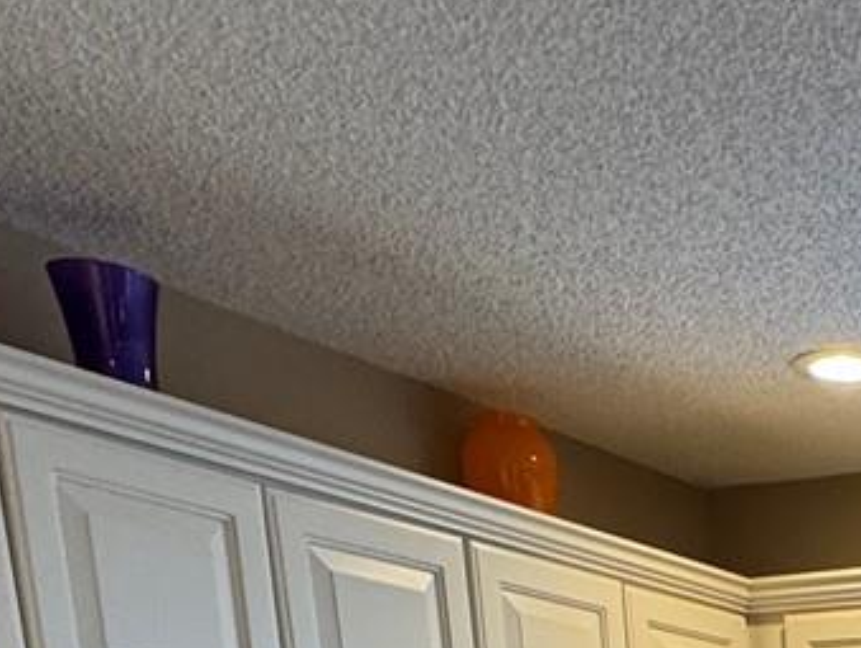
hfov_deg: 24.6
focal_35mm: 66
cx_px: 1186
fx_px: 1643
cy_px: 1349
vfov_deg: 16.3
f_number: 2.2
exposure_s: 1/60
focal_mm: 2.22
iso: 200
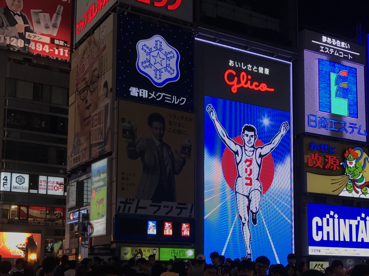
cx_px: 209
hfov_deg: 38.1
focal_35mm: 50
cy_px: 217
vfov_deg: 28.5
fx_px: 533
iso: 32
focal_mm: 3.99
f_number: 1.8
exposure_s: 1/120
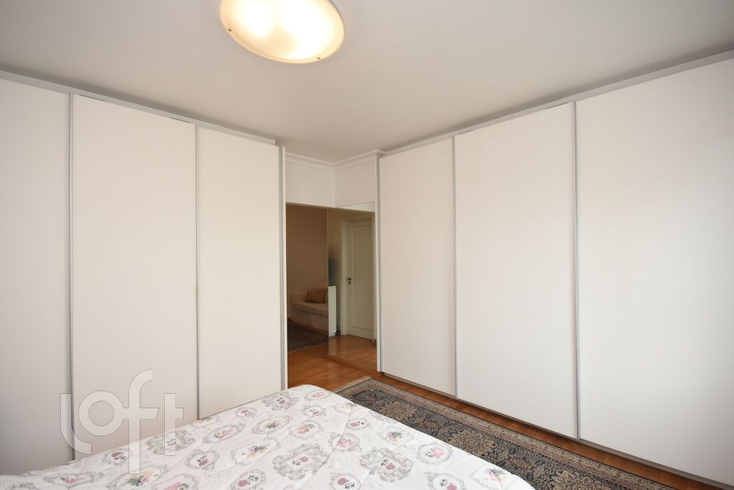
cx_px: 367
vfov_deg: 77.4
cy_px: 245
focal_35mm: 15
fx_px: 306
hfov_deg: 100.4
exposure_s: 1/200
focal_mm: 10
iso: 800
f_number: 7.1
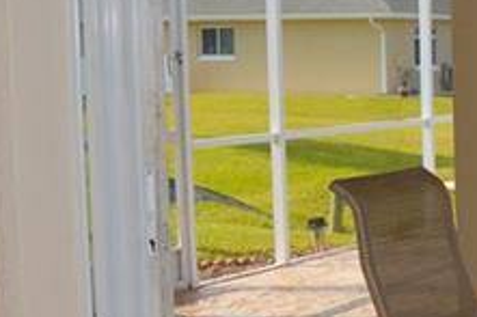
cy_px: 166
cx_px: 887
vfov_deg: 13.1
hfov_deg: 16.2
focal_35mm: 104
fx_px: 1381
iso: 200
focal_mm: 15
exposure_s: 1/200
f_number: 9
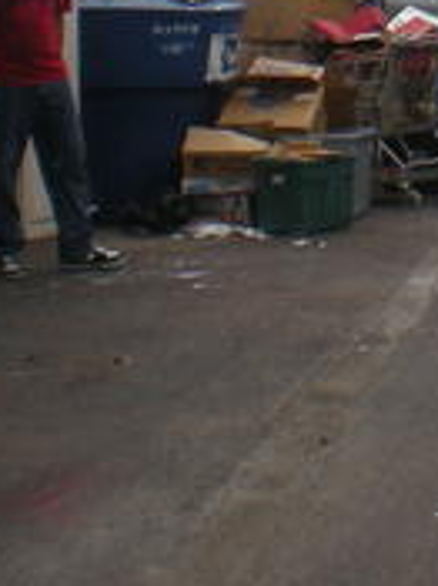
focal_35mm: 139
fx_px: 2348
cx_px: 809
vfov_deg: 13.9
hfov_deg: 10.0
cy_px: -74
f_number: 4.6
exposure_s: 1/522
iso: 64
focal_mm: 6.3
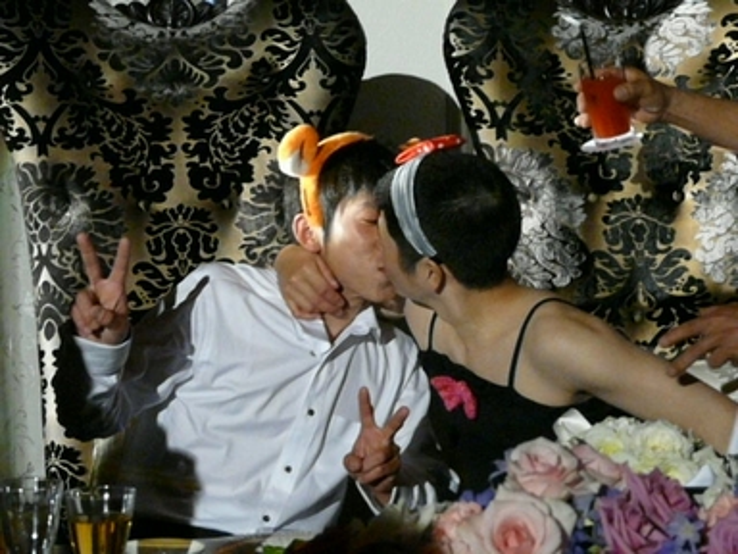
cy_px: 277
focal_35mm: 94
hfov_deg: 20.9
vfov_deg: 15.7
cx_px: 369
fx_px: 2004
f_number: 3.6
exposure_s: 1/125
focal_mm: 15.4
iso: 1600
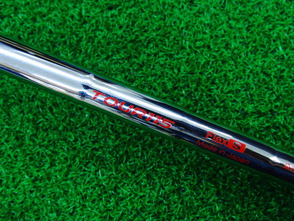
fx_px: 314
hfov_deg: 50.1
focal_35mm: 37
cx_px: 147
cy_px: 110
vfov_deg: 38.7
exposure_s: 1/40
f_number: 3.6
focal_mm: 6.42
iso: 400
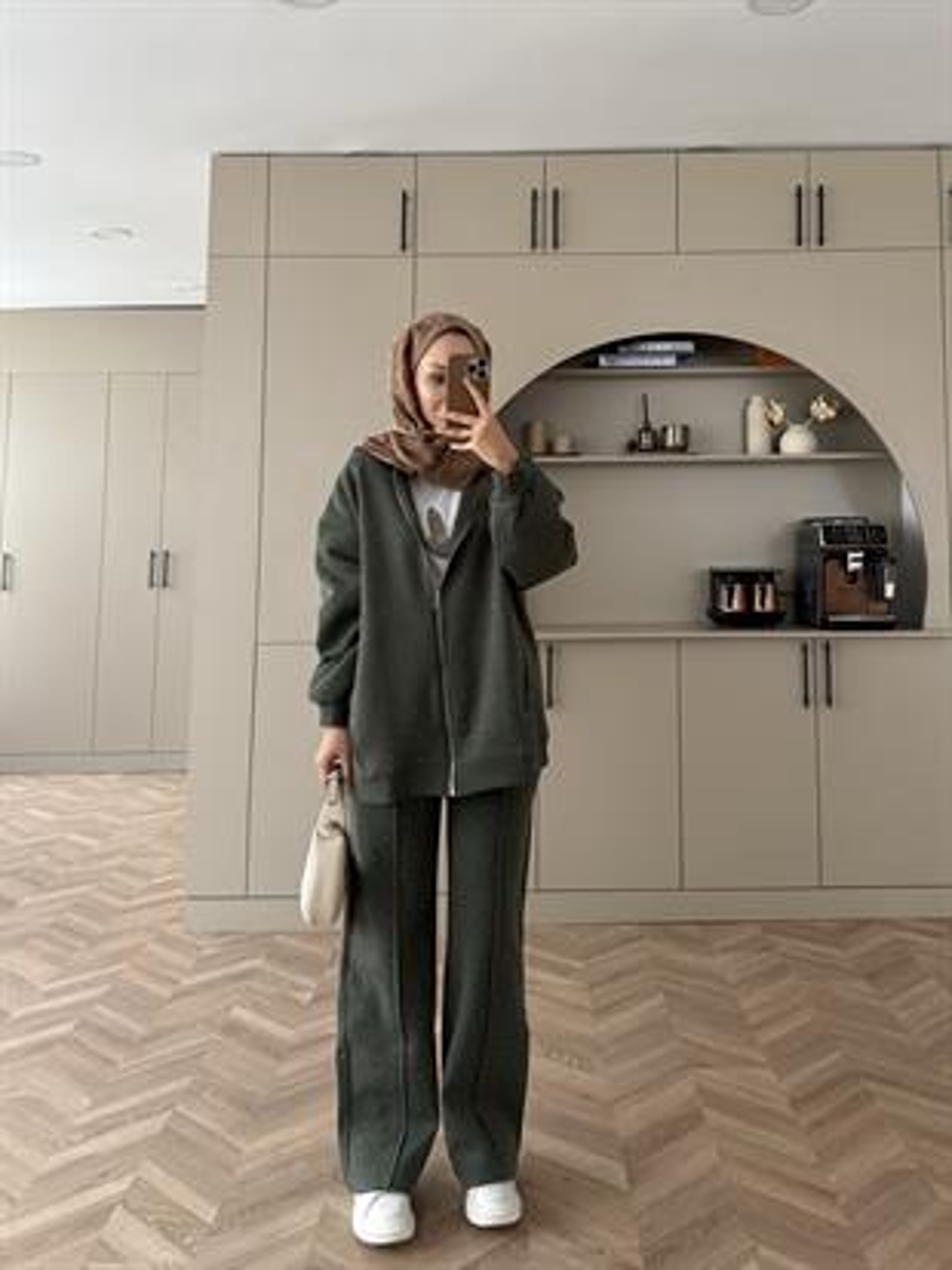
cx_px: 476
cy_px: 635
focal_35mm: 24
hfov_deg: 56.8
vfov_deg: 71.6
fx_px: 880
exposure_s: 1/60
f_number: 1.78
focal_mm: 6.76
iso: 250
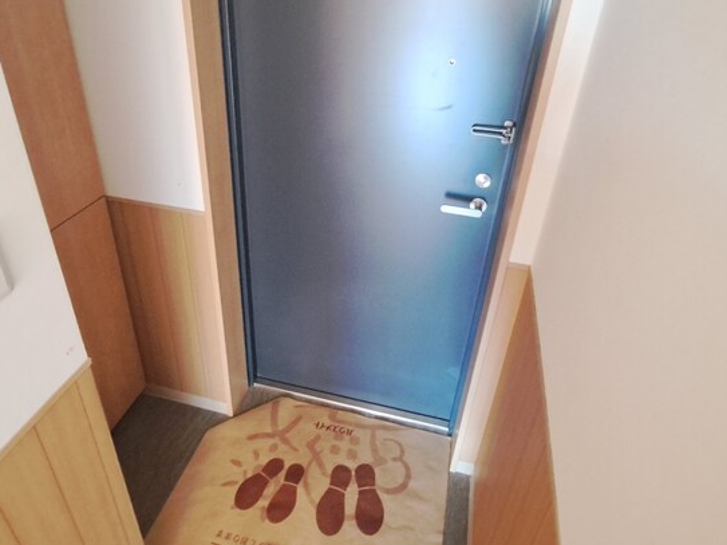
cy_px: 232
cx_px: 339
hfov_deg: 73.8
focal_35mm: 23
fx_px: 483
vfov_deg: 58.6
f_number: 2.2
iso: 640
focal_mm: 1.74
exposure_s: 1/20
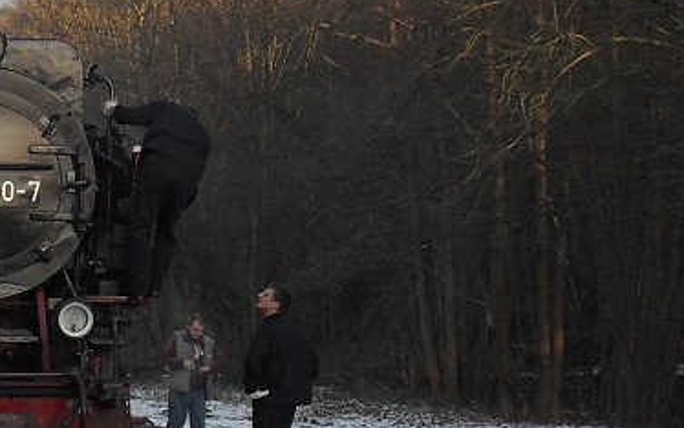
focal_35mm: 136
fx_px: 2536
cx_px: -46
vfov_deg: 9.6
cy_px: 446
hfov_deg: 15.0
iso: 100
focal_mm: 7
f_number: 3
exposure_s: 1/250
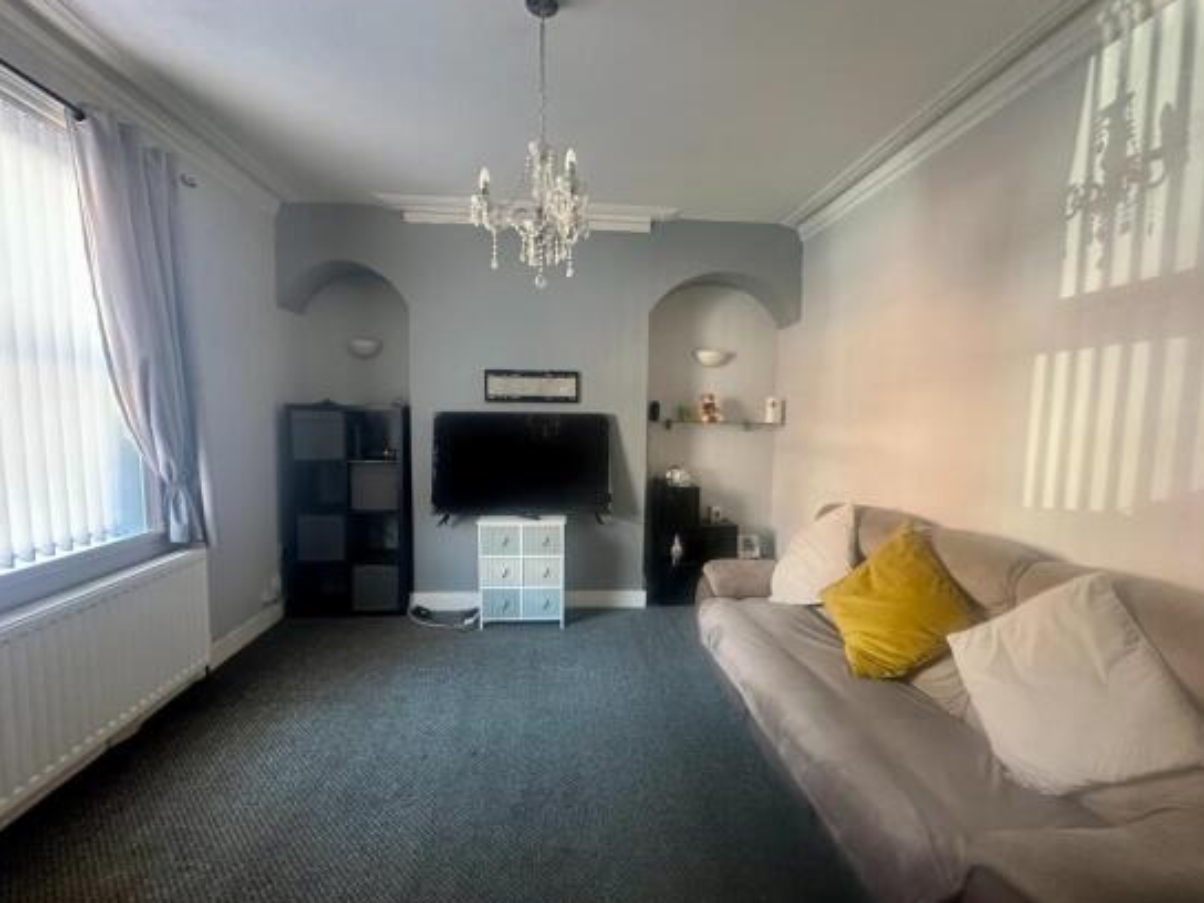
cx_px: 603
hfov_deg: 98.2
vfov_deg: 81.7
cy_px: 459
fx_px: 522
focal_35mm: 15
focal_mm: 2.22
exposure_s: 1/60
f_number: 2.2
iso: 640
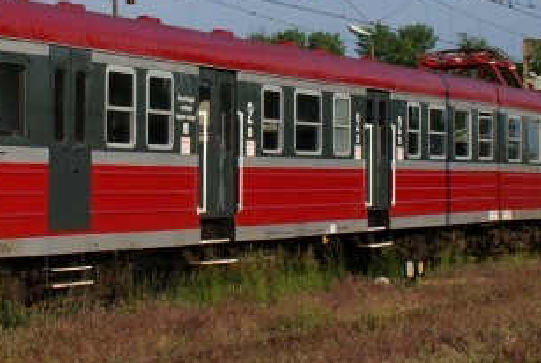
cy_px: 55
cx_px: 90
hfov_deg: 16.5
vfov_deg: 11.1
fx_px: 1852
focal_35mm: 123
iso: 100
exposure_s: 1/125
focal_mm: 28
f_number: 11
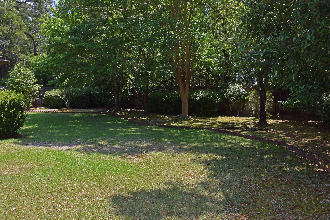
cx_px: 165
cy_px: 110
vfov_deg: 43.6
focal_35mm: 30
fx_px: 275
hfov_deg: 61.9
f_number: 6.3
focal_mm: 20
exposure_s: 1/160
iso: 100
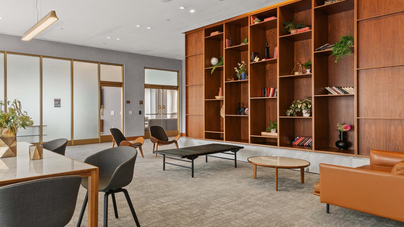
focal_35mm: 26
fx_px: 279
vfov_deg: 44.4
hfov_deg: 71.0
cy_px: 109
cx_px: 157
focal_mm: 16
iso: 400
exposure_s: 1/8
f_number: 8
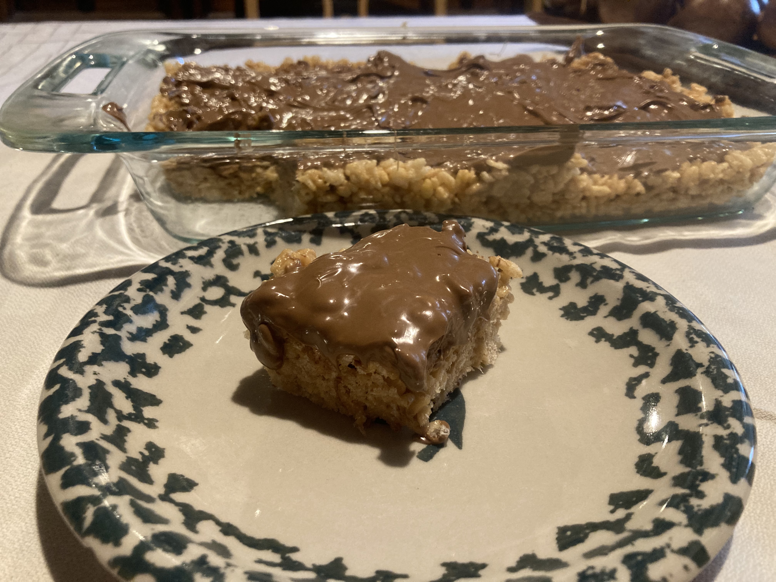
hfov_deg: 63.4
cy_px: 291
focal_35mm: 28
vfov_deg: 49.7
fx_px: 628
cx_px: 388
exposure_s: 1/49
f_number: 1.8
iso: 320
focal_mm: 3.99
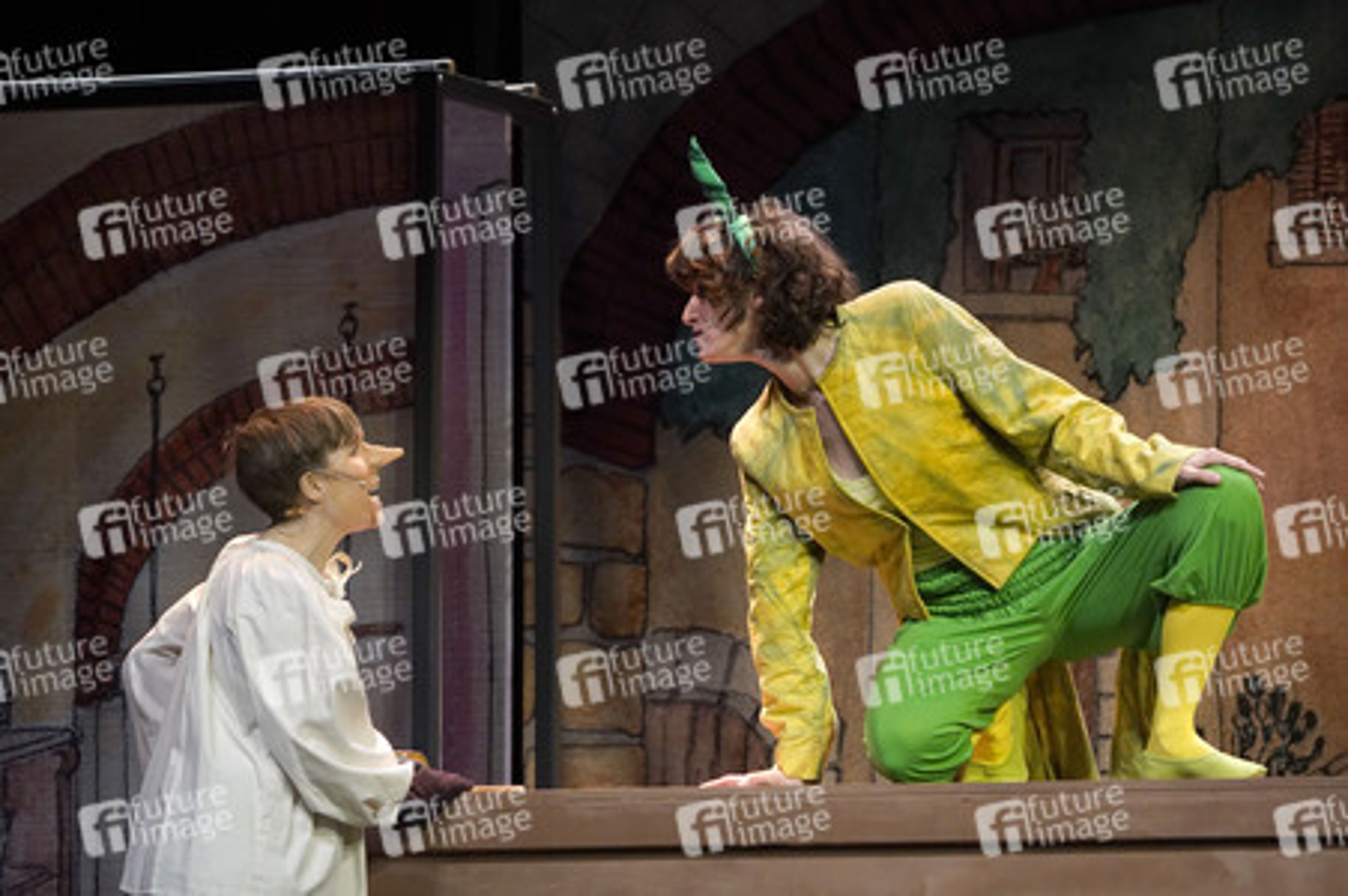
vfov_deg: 6.9
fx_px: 7483
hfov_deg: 10.3
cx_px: 674
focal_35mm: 200
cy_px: 448
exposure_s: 1/400
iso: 3200
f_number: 6.3
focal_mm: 200
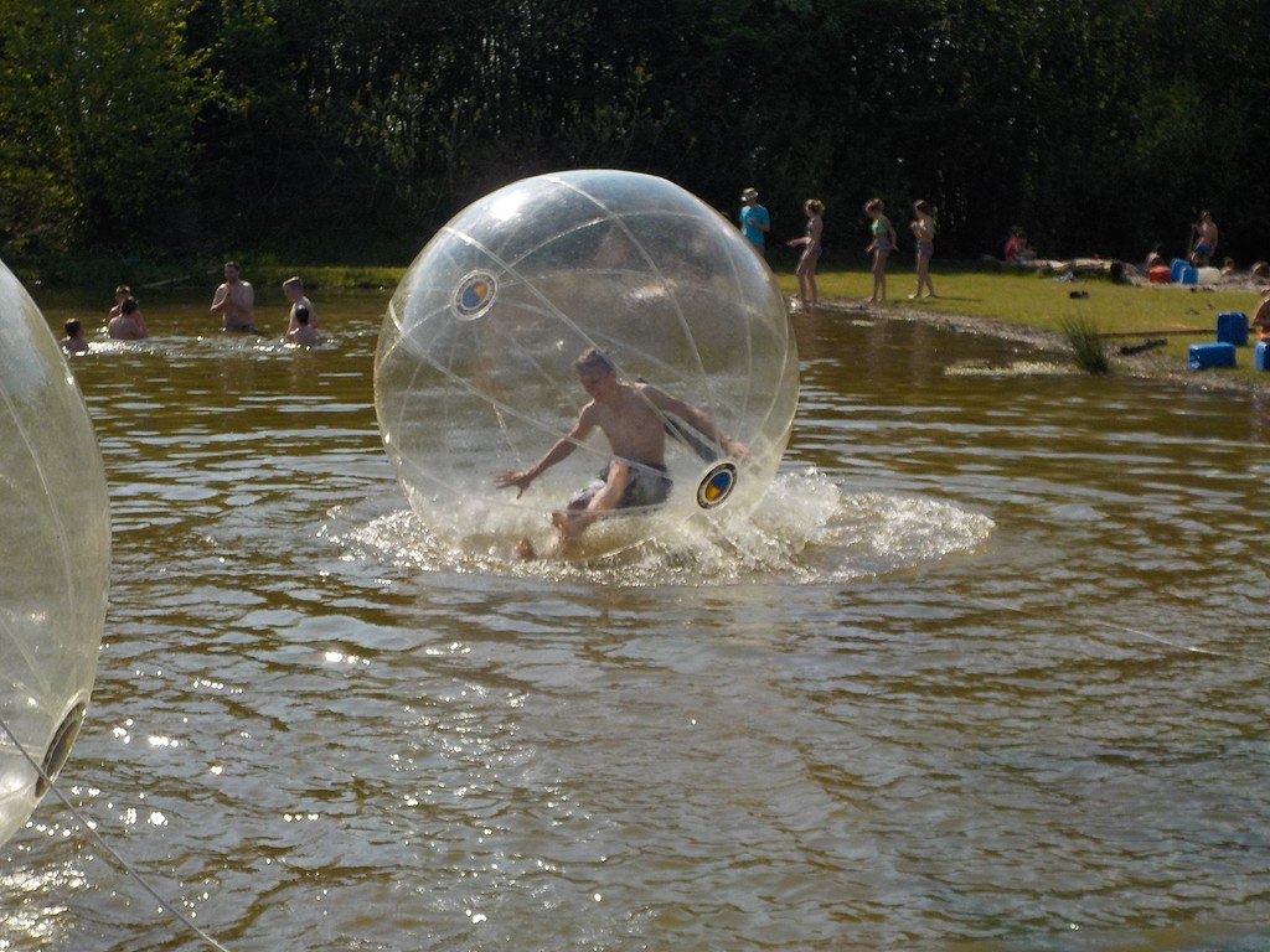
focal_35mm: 58
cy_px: 476
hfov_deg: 33.2
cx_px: 635
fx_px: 2128
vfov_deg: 25.2
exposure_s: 1/1000
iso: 125
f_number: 4.7
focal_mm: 7.9
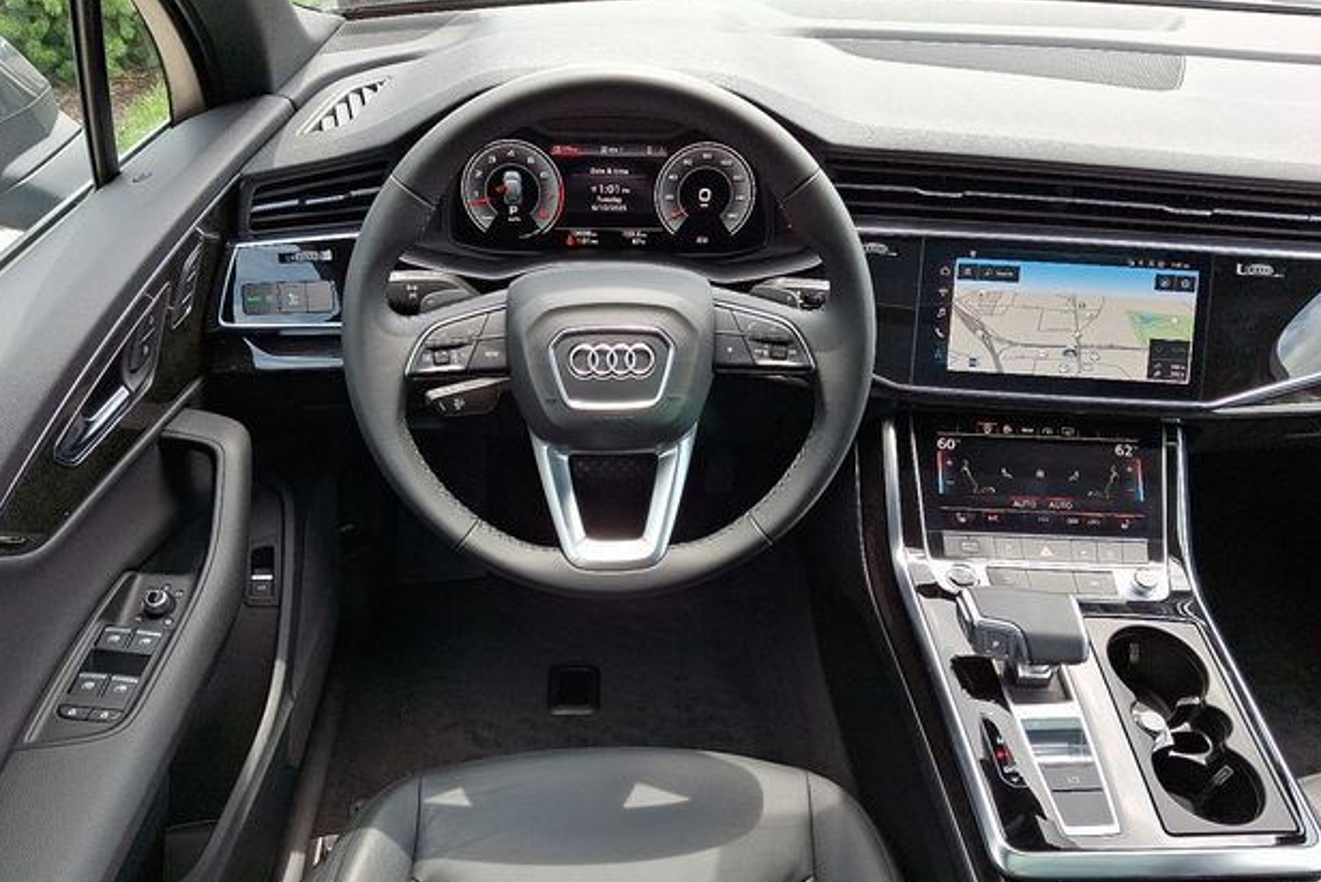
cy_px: 485
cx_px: 637
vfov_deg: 47.9
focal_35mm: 27
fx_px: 991
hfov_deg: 67.4
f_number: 1.8
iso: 25
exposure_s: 1/132
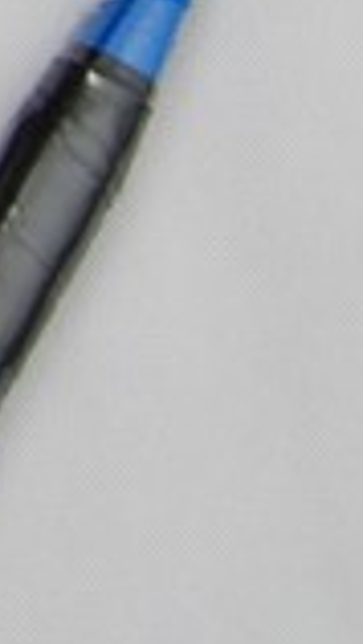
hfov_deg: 3.0
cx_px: -1754
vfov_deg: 5.5
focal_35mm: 367
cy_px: -1204
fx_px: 6279
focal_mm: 23
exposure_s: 1/125
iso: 100
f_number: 6.3
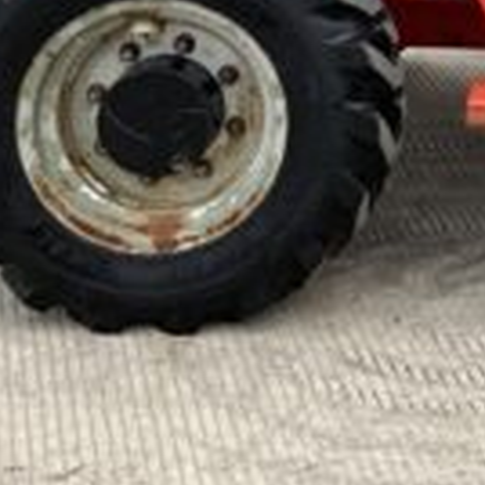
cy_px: -344
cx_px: 901
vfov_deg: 13.1
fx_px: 1934
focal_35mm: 122
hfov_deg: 12.8
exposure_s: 1/122
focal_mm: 3
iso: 50
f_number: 1.8
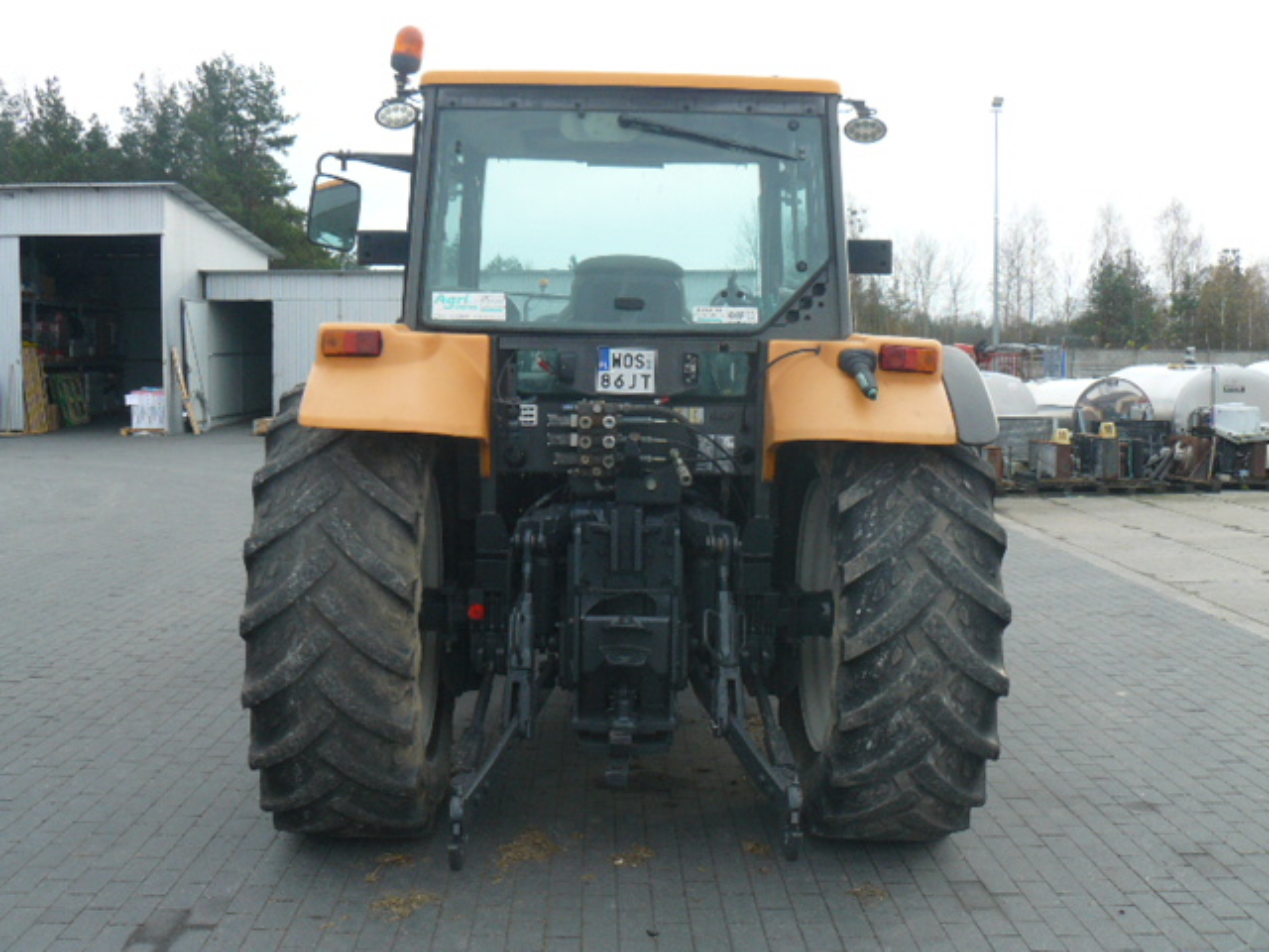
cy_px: 476
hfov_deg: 51.4
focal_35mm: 36
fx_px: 1320
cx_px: 634
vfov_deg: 39.7
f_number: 4
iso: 100
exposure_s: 1/125
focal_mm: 6
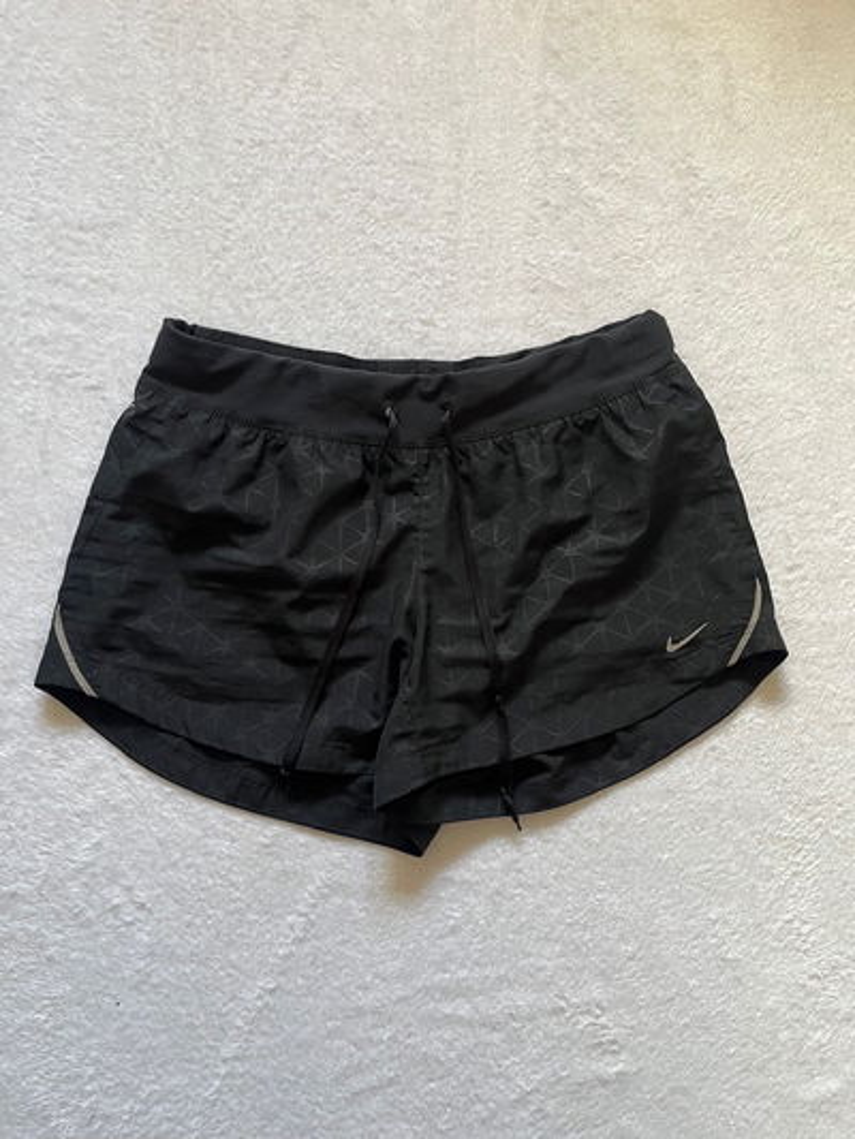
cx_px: 428
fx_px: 856
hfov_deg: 53.1
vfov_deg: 67.3
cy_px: 570
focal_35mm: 26
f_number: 1.6
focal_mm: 5.1
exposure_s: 1/60
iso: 200
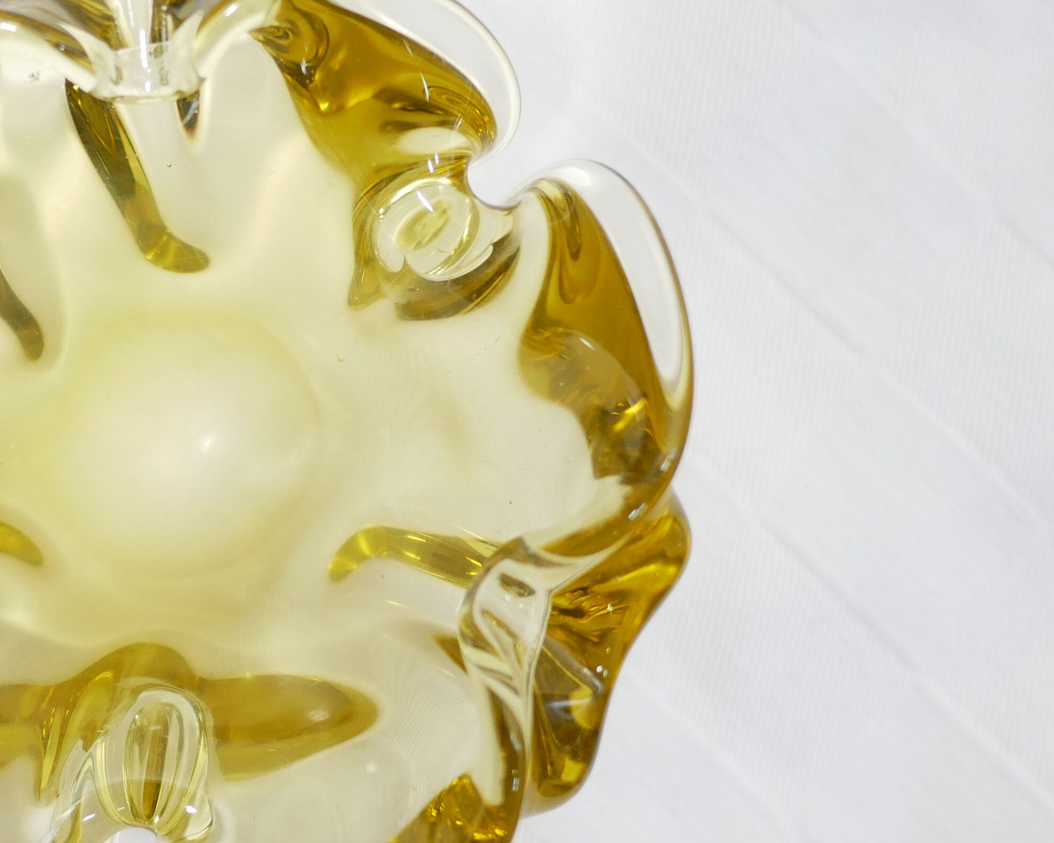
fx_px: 2807
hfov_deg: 21.0
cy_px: 484
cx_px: 221
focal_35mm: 90
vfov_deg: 17.1
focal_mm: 20
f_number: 1.7
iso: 500
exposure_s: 1/60
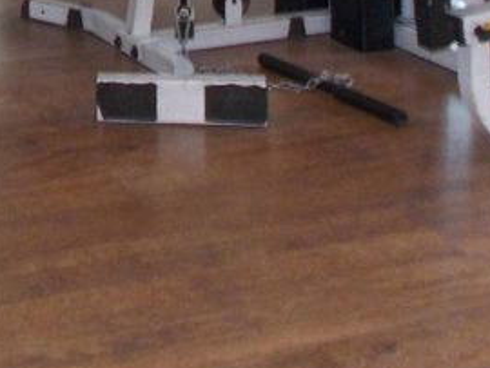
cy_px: -350
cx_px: -47
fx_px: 1473
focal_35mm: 104
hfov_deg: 18.2
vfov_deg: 12.6
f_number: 3.2
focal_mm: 4.6
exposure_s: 1/25
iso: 160
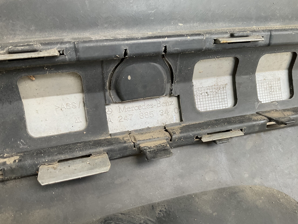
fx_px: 250
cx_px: 149
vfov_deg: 48.2
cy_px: 112
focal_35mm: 29
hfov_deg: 61.7
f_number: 1.8
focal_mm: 3
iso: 64
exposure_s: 1/100
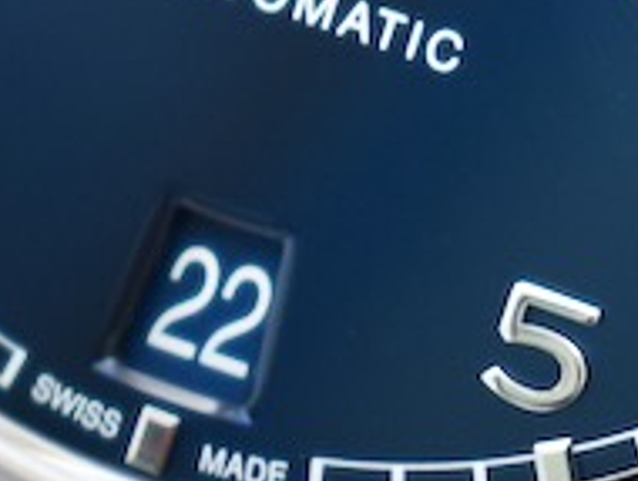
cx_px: 504
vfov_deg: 3.4
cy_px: -468
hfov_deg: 4.5
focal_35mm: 436
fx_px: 8050
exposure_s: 1/125
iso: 400
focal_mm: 45
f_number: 5.6
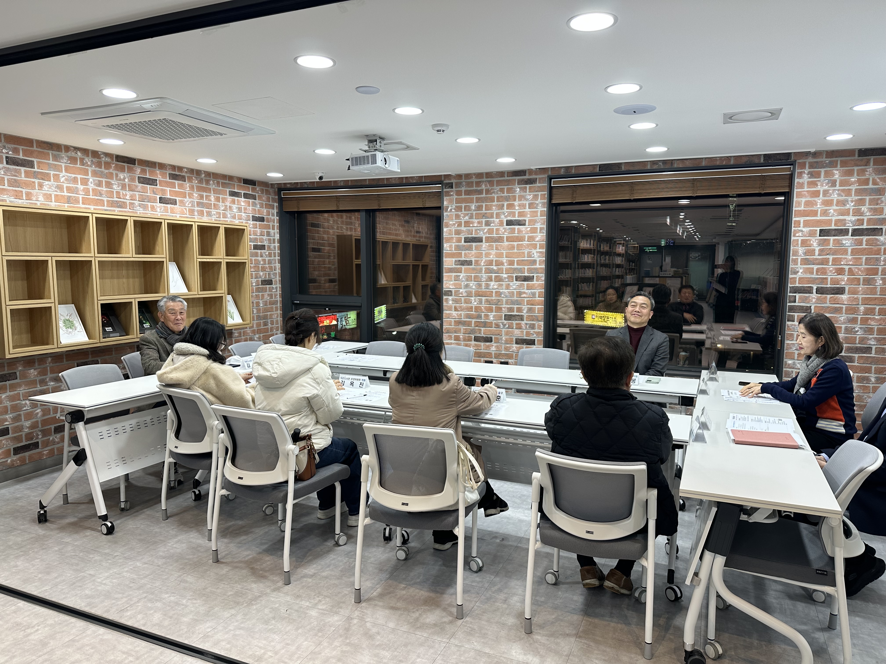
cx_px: 443
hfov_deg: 71.6
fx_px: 614
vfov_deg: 56.8
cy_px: 332
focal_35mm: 24
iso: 80
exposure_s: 1/120
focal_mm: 6.86
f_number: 1.78
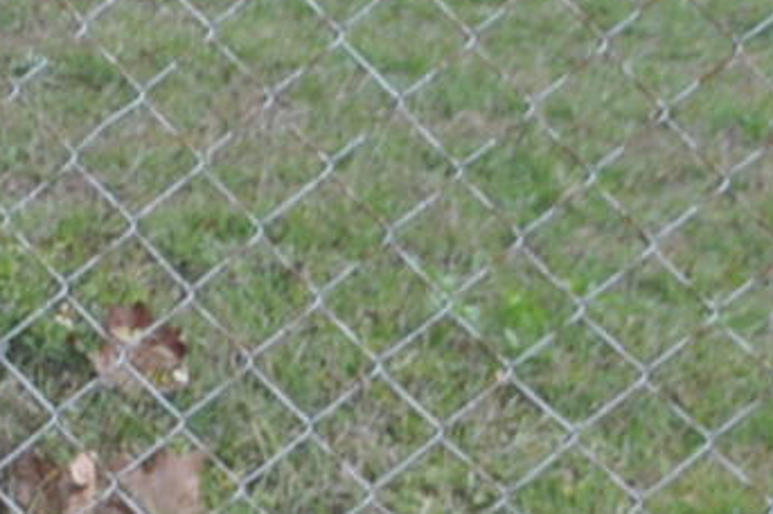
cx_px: -1431
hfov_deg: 8.0
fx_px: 4827
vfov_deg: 6.1
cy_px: 291
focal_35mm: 225
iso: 250
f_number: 4.5
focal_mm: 24
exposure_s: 1/80
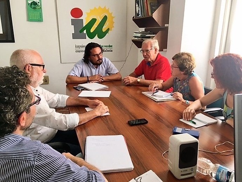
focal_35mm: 29
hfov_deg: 61.6
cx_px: 121
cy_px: 91
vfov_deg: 48.3
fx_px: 203
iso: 40
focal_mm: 4.15
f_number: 2.2
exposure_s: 1/33
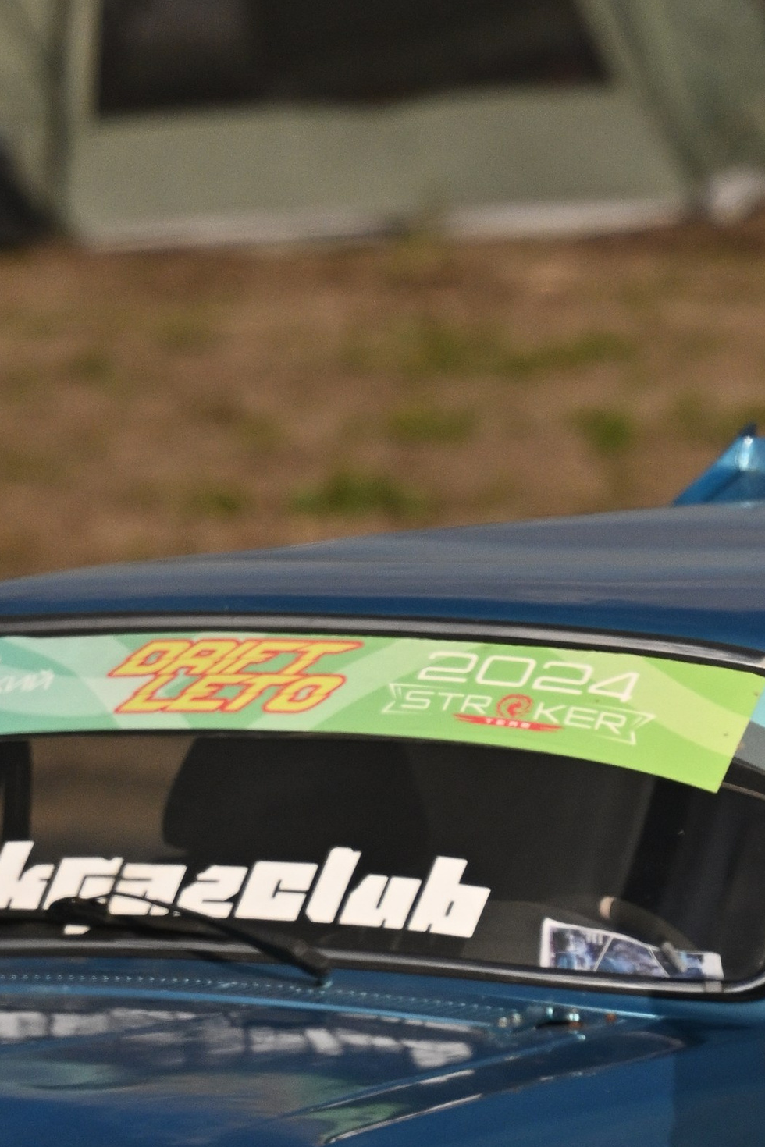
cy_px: 840
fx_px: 24988
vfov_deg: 2.6
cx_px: 927
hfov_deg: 1.8
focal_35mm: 784
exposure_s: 1/32000
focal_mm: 200
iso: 800
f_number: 2.8
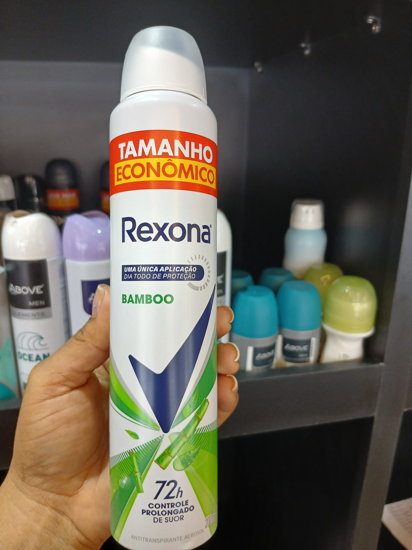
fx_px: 413
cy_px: 275
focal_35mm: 26
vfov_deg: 67.3
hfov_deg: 53.1
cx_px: 206
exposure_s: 1/60
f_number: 1.8
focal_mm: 3.98
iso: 160
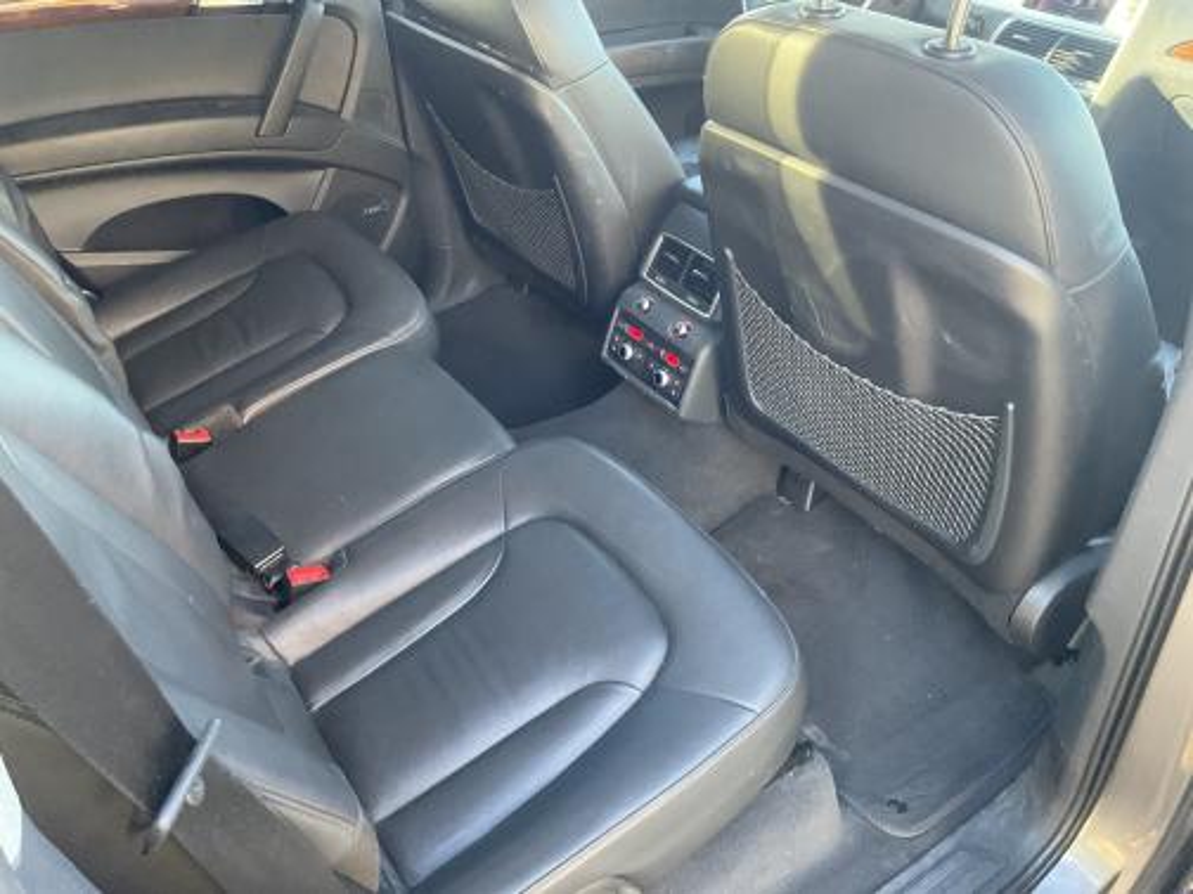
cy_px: 447
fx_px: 999
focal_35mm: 29
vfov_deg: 48.2
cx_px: 596
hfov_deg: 61.7
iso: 250
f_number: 1.8
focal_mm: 3
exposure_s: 1/60
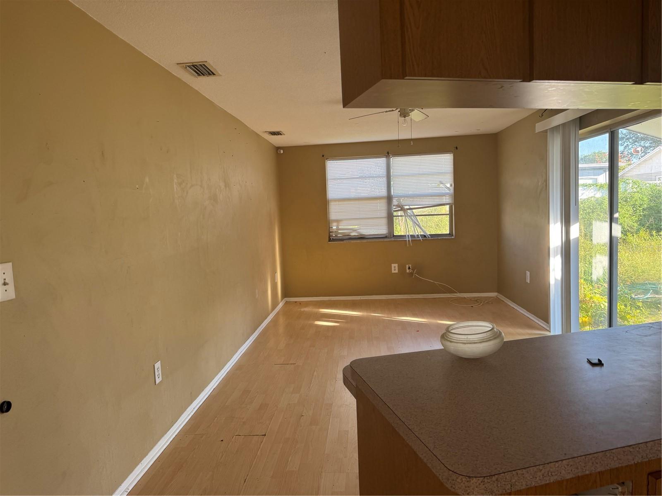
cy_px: 248
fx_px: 459
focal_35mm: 24
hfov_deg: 71.6
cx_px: 331
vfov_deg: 56.8
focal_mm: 6.76
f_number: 1.78
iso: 100
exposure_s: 1/138
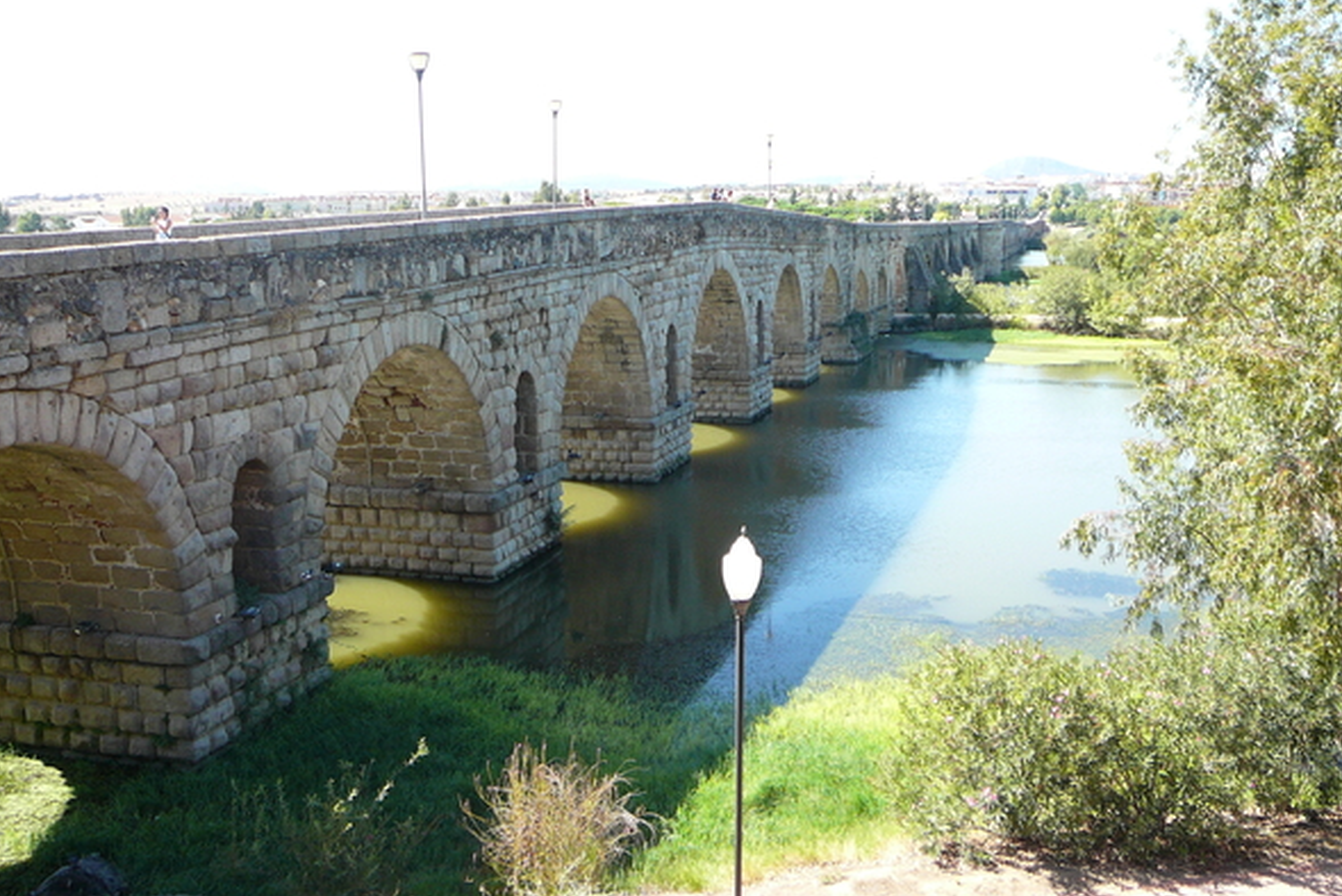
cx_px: 673
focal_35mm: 37
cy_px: 432
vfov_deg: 36.0
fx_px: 1380
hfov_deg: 51.9
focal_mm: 5.2
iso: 80
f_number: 2.8
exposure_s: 1/320
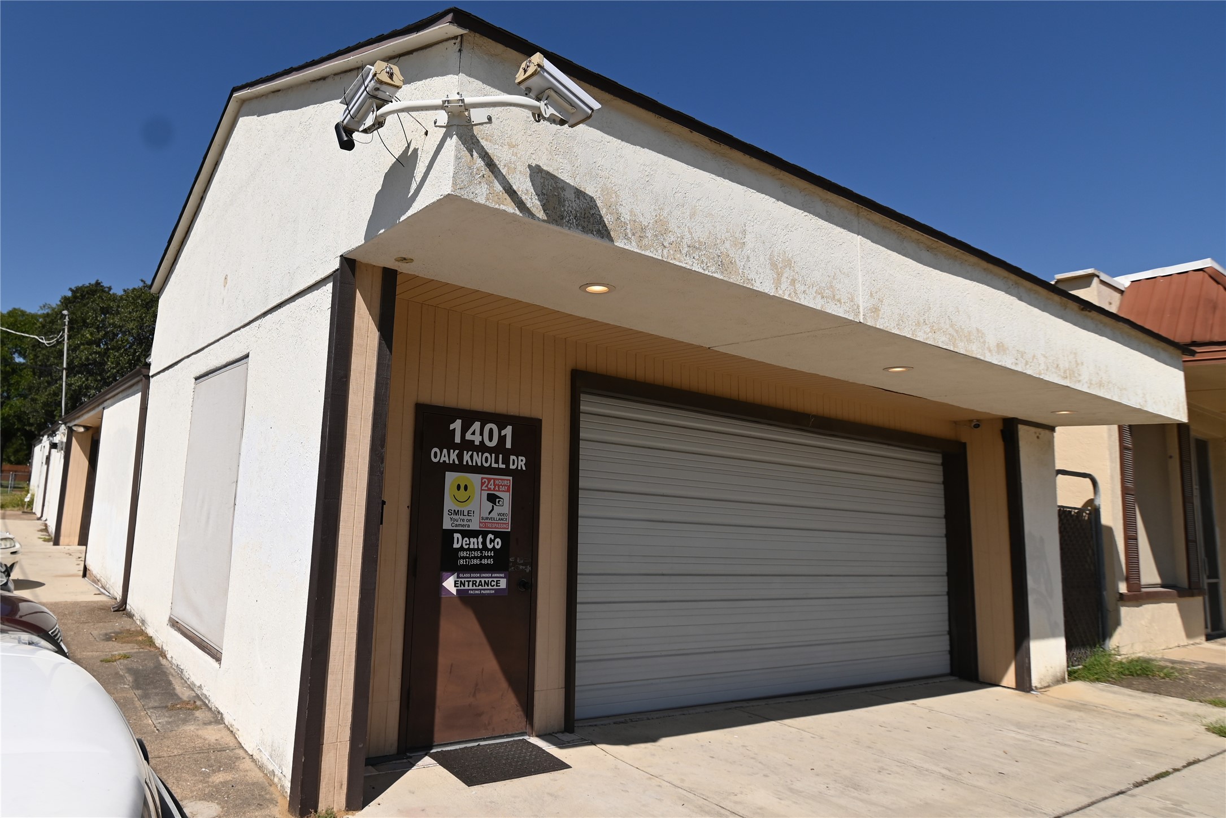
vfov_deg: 77.4
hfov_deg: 100.4
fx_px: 511
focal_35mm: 15
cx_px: 613
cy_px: 409
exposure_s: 1/2500
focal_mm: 15
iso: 100
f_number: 3.5
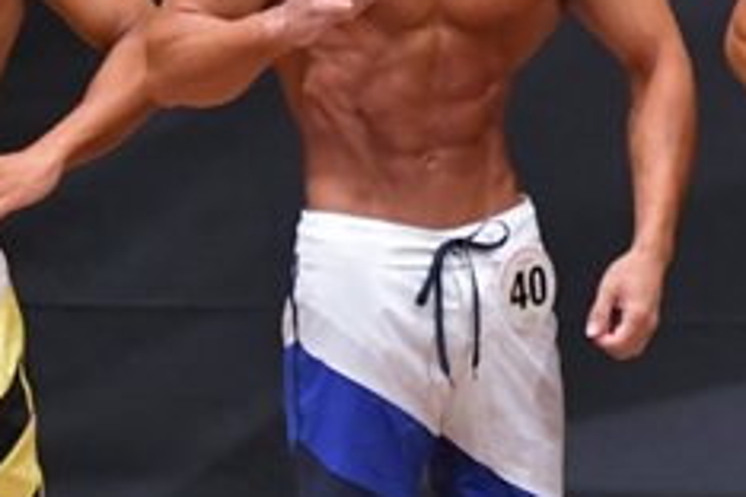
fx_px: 20617
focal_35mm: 995
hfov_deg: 2.1
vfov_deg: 1.4
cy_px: 293
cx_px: -148
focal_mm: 200
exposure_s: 1/400
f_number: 5.6
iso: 6400
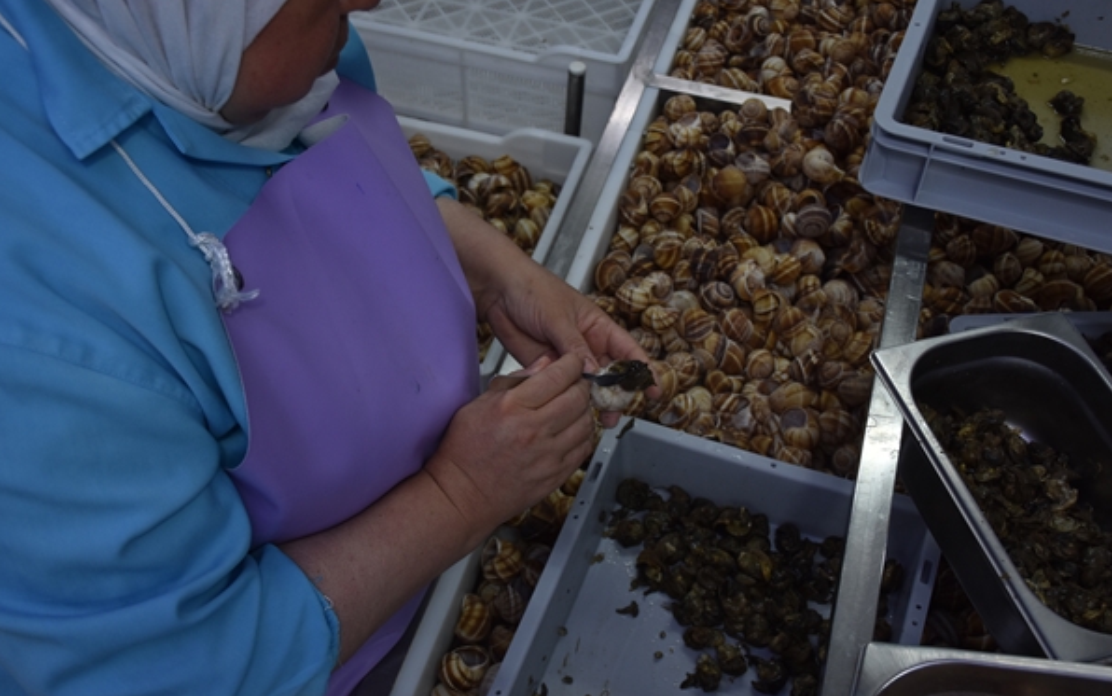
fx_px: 1213
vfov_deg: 32.0
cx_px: 558
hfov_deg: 49.3
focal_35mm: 40
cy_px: 371
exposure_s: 1/125
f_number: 5.6
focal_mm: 26
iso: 400
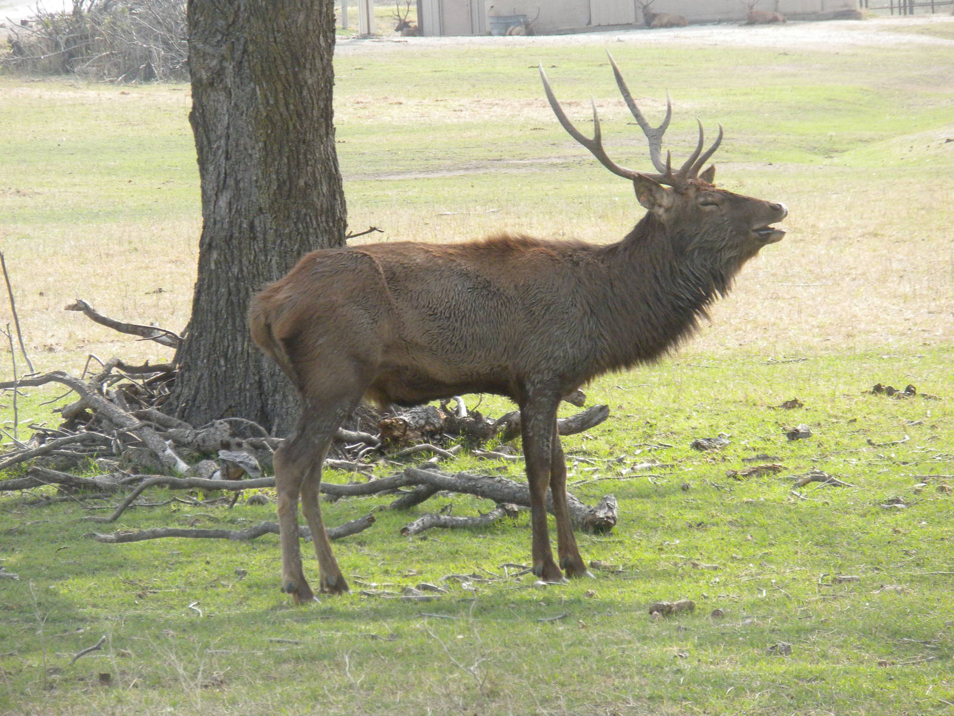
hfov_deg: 8.3
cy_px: 358
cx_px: 477
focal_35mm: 238
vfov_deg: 6.2
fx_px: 6559
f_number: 5.2
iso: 285
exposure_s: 1/500
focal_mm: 42.1
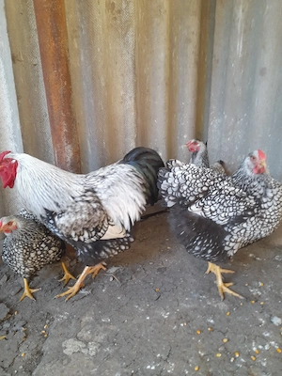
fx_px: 272
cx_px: 141
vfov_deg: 69.4
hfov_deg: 54.9
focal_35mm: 25
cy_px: 188
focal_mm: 4.6
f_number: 2
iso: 160
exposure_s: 1/50
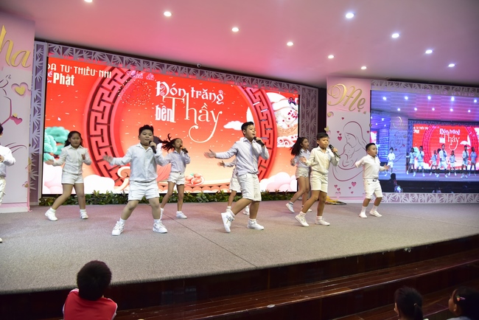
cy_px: 160
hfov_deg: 73.7
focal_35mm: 24
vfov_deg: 53.2
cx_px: 240
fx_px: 319
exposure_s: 1/80
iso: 1000
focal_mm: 24
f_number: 4
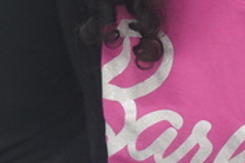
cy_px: -118
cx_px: -14
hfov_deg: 3.4
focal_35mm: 606
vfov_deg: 2.3
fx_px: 4124
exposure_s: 1/160
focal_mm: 105
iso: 6400
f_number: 4
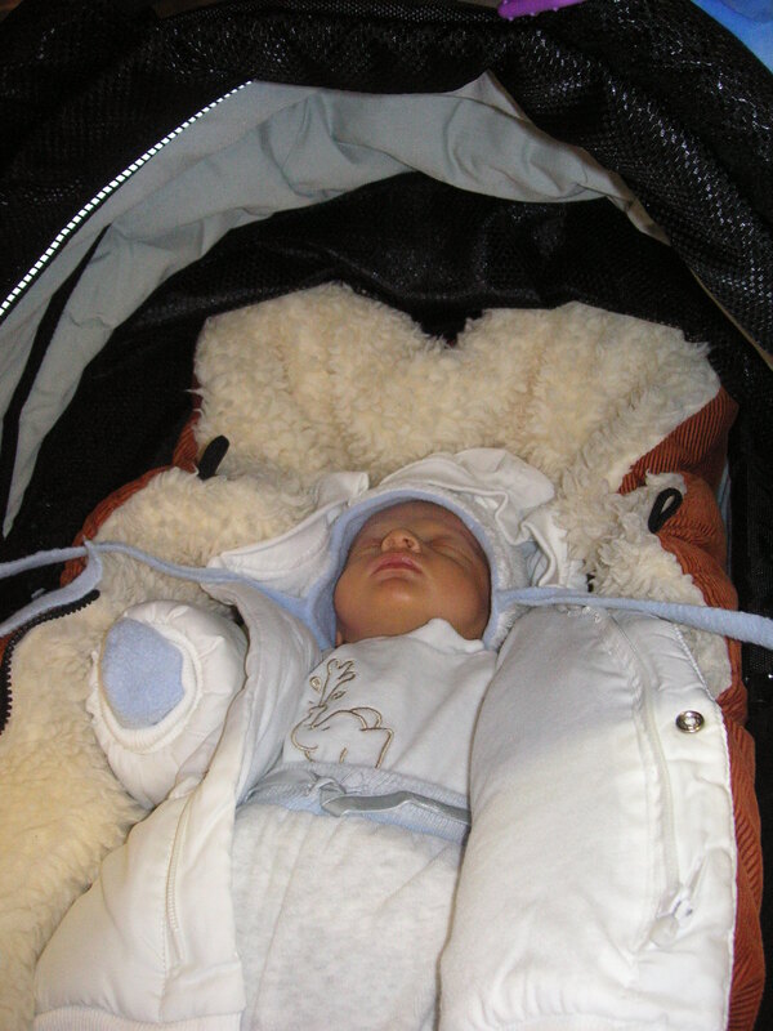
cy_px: 516
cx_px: 386
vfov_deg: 50.1
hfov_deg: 38.7
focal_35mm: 37
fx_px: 1102
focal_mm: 6.1
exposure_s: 1/45
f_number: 2.8
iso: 160
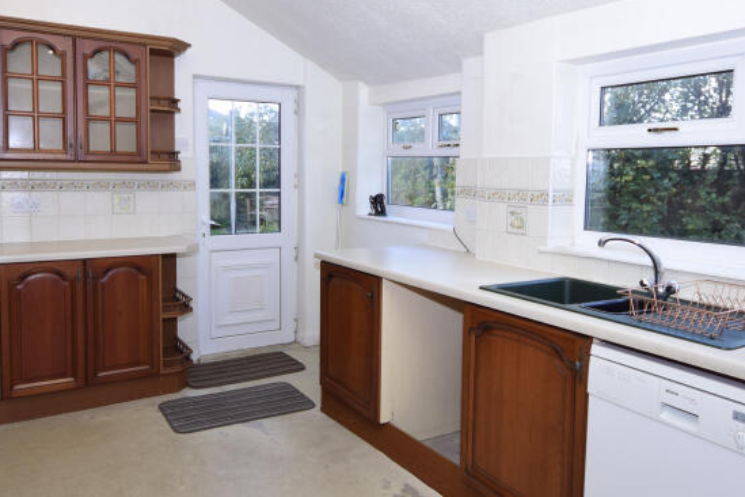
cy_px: 211
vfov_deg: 46.3
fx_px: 579
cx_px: 377
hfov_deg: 65.5
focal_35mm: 28
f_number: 4
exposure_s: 1/160
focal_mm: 10
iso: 400
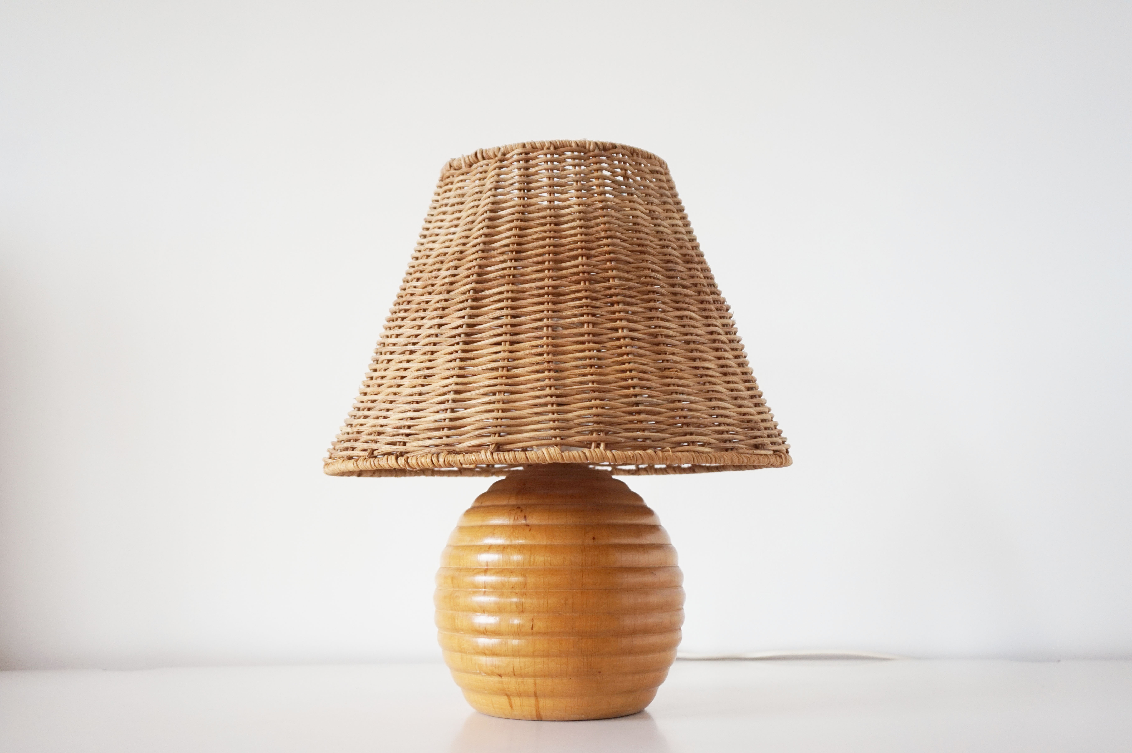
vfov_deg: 39.9
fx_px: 1037
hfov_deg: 57.2
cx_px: 566
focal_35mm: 33
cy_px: 376
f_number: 4
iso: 400
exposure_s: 1/160
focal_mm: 22
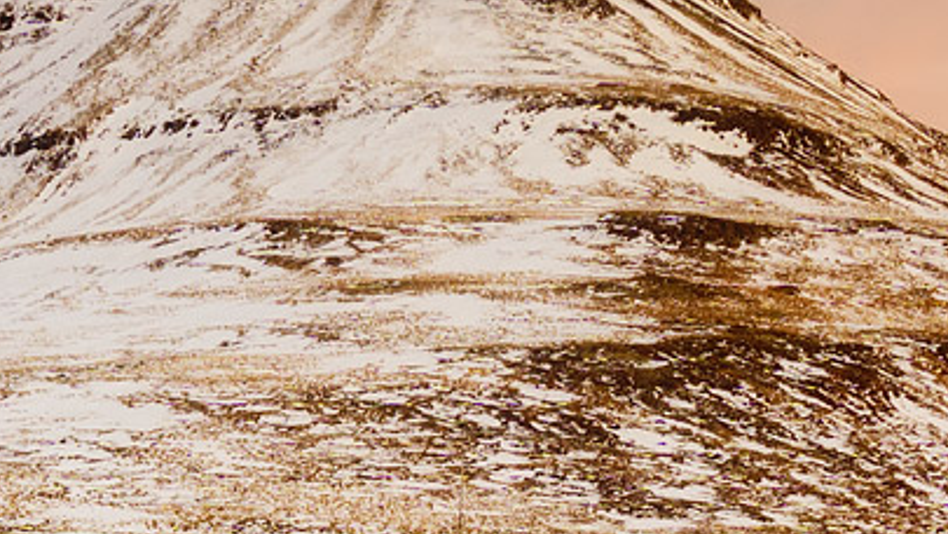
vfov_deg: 9.5
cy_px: 953
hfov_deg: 17.3
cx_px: 19
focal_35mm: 121
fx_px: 3045
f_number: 9
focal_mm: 13
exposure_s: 1/8
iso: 100
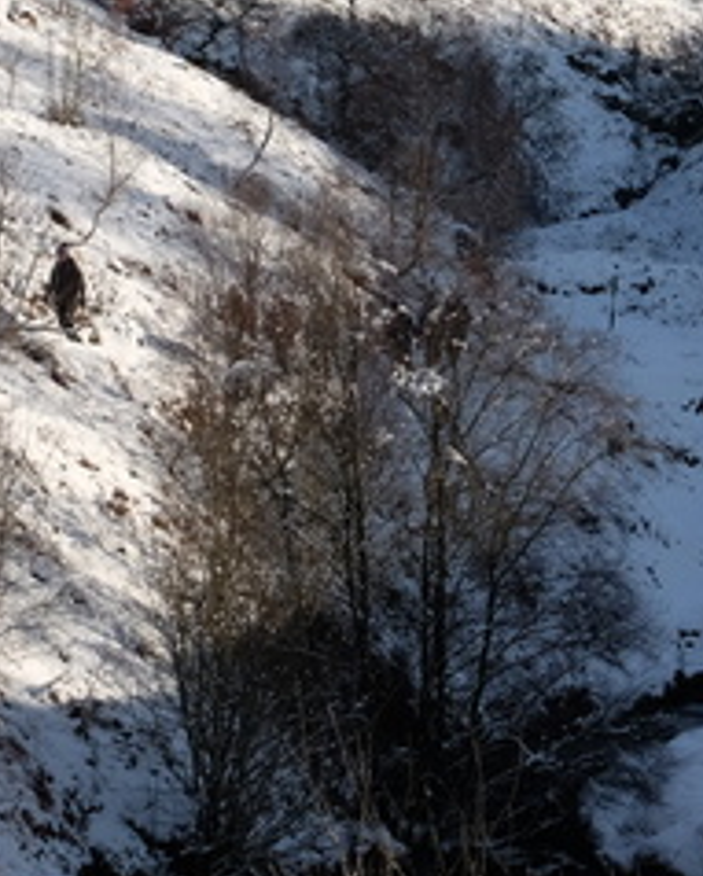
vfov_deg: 10.5
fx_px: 4776
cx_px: 611
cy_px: 188
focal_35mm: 184
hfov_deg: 8.4
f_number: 8
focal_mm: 39
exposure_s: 1/350
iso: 200
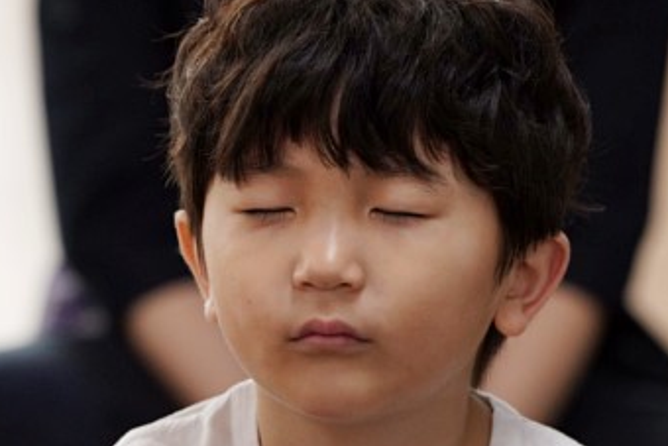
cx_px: 308
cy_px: 330
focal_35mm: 529
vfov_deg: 2.6
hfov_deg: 3.9
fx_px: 9820
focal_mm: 200
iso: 1600
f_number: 3.5
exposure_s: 1/250
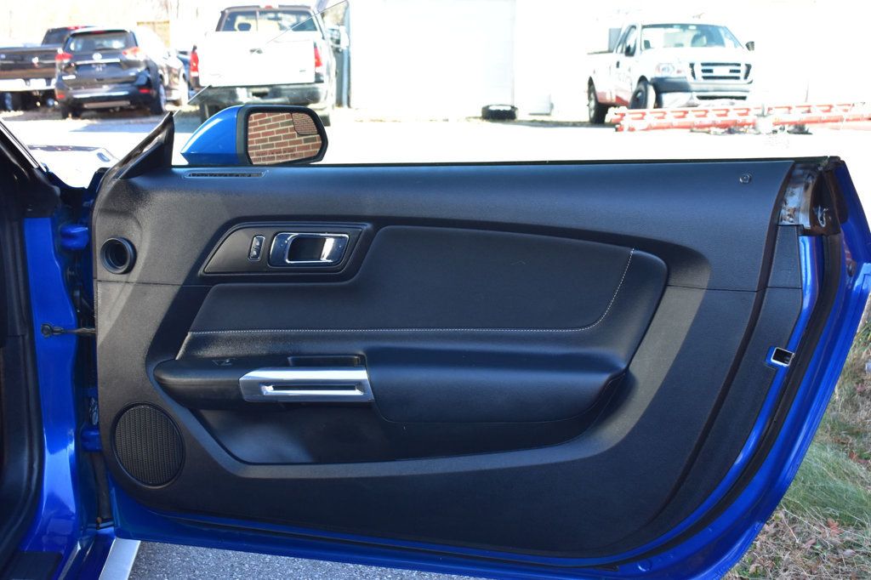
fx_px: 1125
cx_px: 436
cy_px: 290
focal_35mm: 46
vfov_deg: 28.9
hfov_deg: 42.3
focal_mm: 31
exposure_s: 1/60
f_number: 8
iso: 400
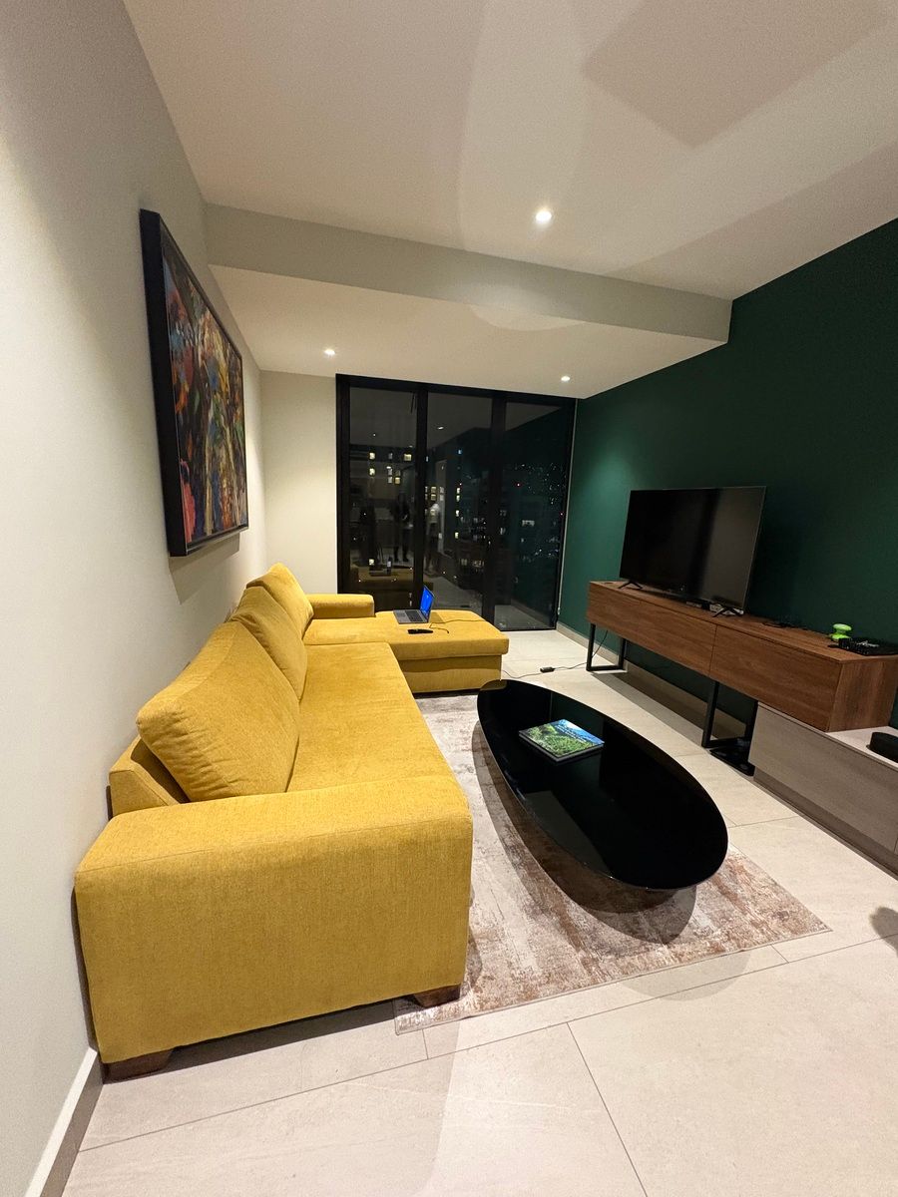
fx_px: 484
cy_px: 598
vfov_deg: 102.1
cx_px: 449
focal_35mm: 14
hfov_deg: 85.7
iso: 800
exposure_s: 1/60
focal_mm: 2.22
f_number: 2.2
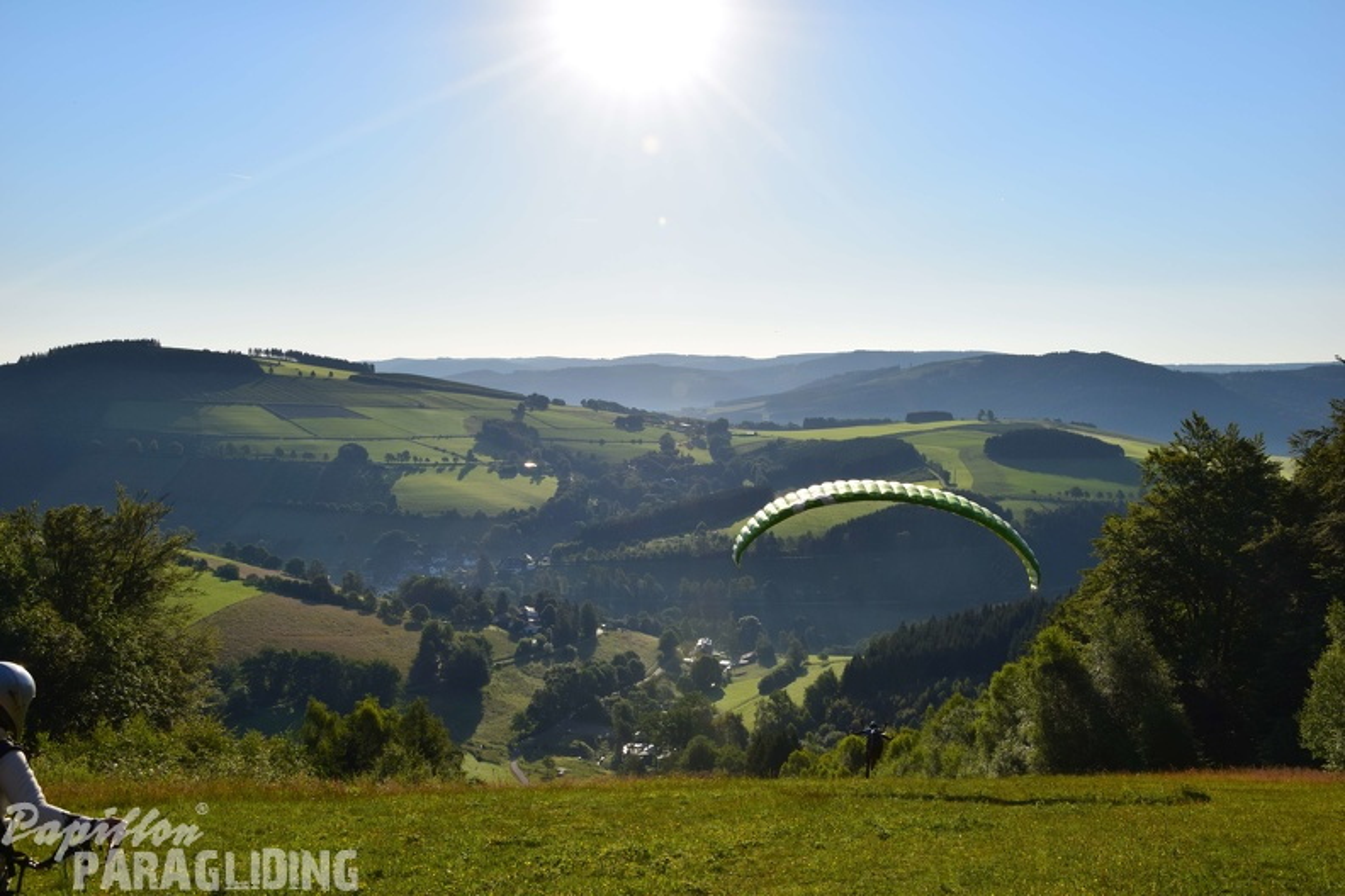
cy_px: 448
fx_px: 1401
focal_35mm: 38
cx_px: 672
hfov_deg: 51.3
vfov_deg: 35.5
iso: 200
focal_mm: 25
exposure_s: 1/640
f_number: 11
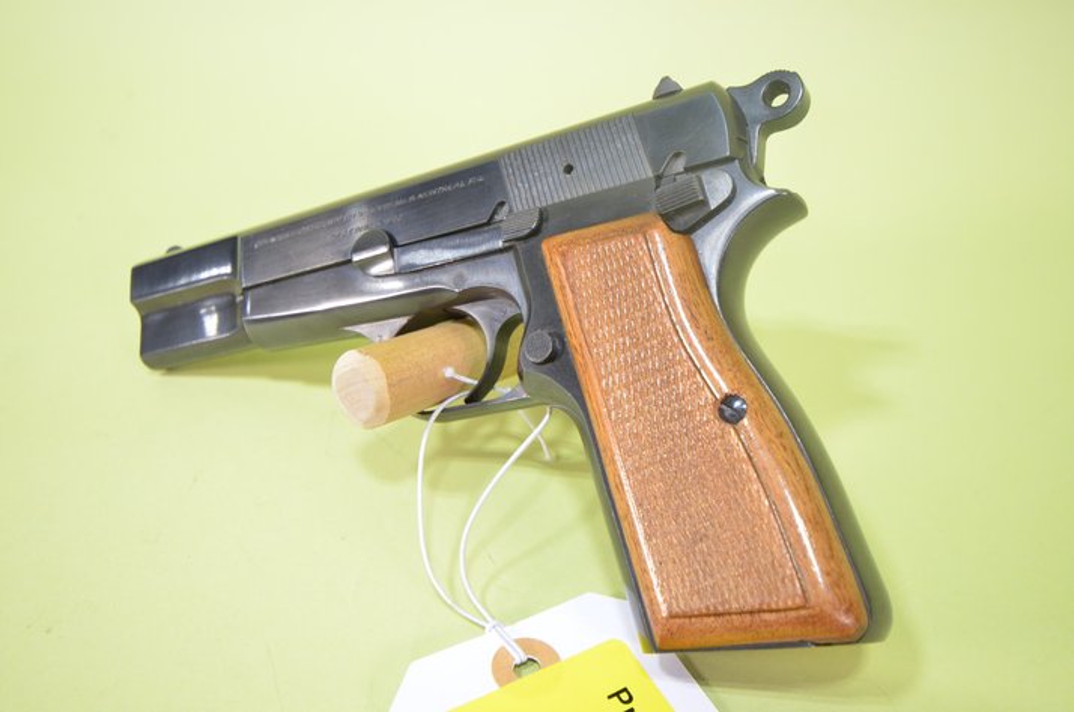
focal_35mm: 36
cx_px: 537
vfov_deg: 36.7
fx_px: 1072
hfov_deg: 53.2
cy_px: 356
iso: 800
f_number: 5.6
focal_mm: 24
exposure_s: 1/125
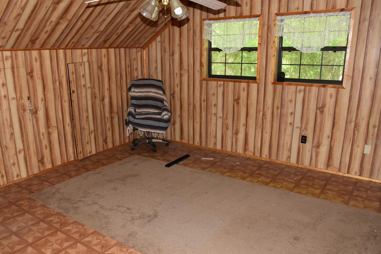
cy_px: 141
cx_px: 162
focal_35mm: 29
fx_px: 307
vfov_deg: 44.9
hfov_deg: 63.3
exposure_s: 1/60
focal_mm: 24
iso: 1250
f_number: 5.6
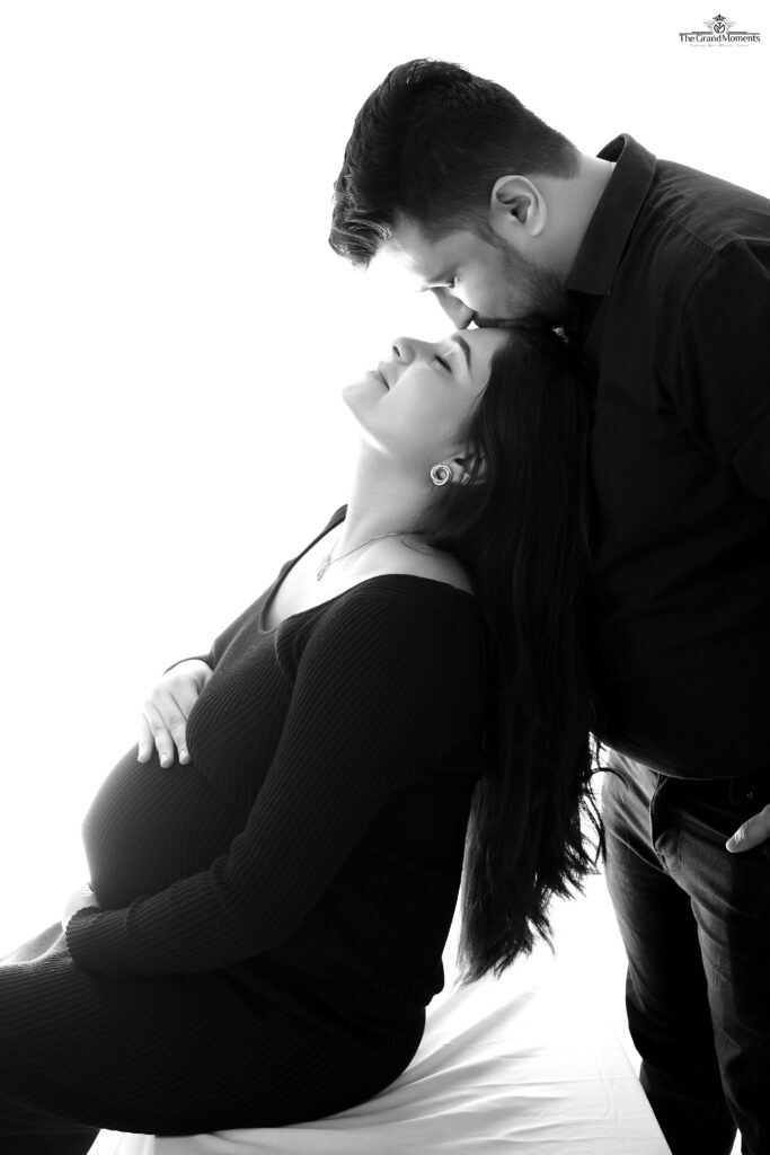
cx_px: 385
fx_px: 1122
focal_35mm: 35
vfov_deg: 54.4
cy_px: 578
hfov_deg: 37.9
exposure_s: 1/160
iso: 400
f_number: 3.5
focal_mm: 35
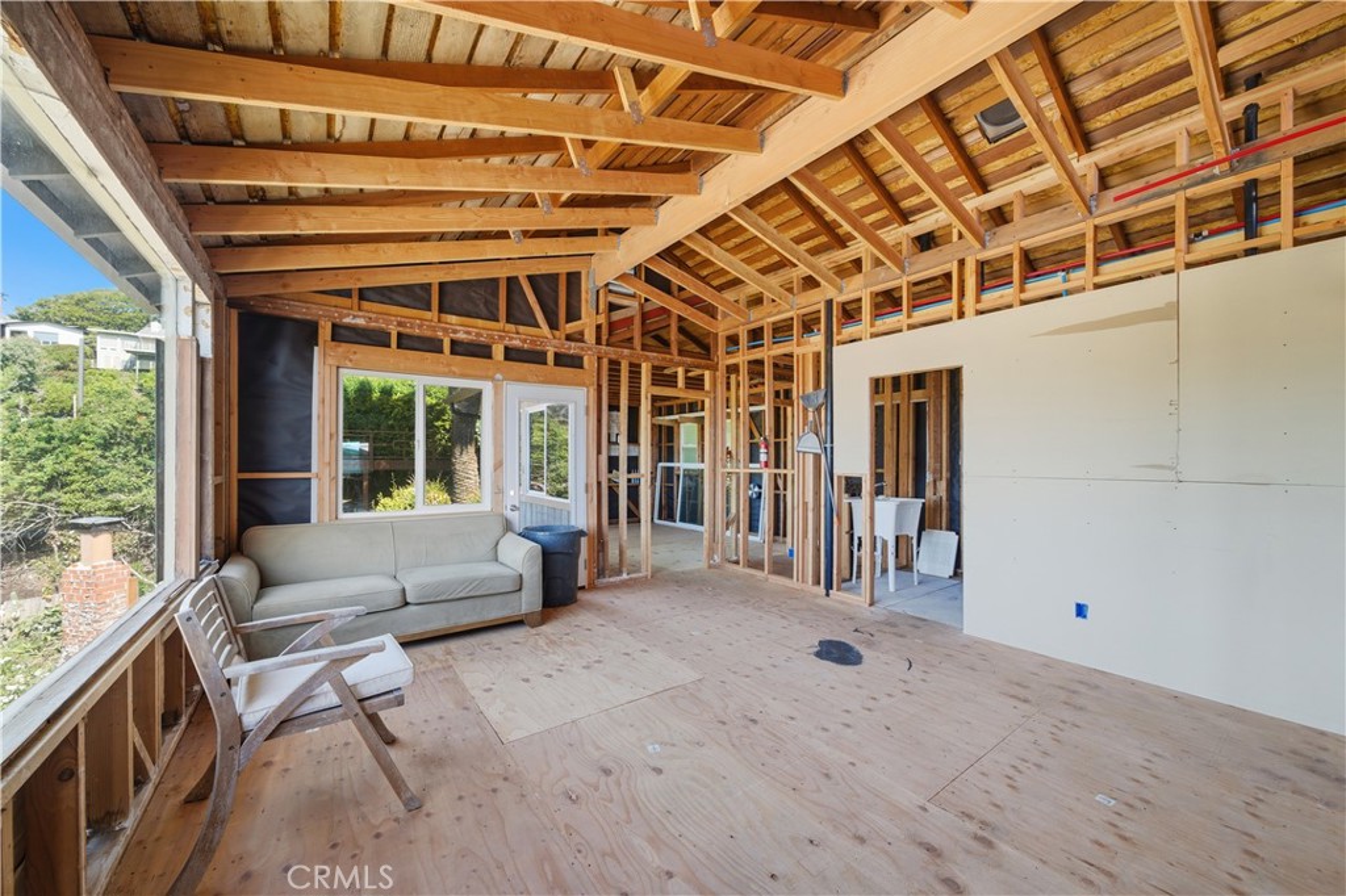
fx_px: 486
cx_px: 673
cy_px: 448
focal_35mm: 13
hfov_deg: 108.3
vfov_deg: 85.4
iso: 400
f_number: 7.1
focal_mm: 13
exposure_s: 1/200
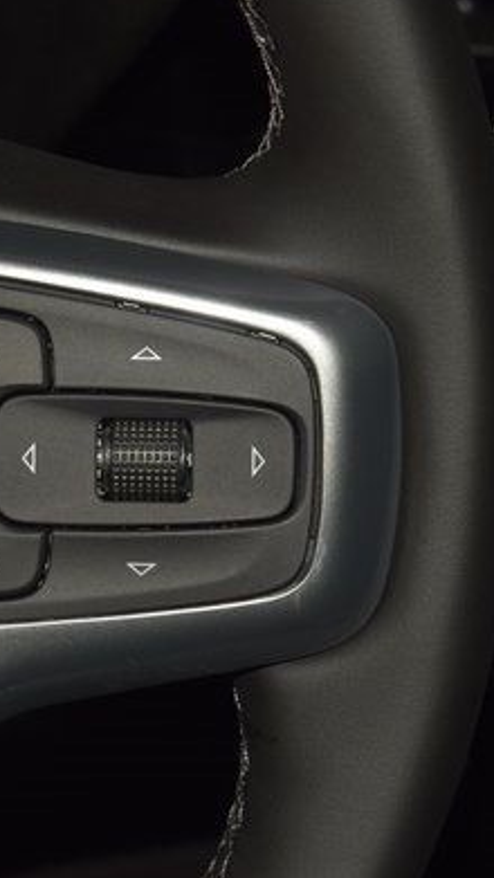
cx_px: 108
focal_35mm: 180
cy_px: 412
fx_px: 4191
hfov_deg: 6.7
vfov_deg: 12.0
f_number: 8
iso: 100
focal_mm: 70
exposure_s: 1/125
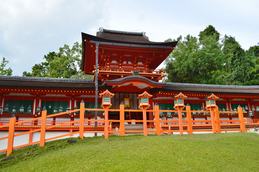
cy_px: 86
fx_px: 194
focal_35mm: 27
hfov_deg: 67.4
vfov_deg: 47.8
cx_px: 130
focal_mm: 18
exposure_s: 1/125
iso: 100
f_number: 5.6
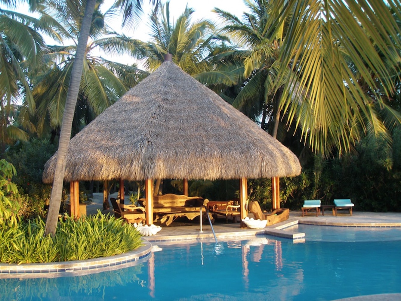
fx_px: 440
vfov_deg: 37.7
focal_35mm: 38
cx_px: 200
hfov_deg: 49.0
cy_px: 150
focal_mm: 6.7
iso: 100
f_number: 3.5
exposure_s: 1/30
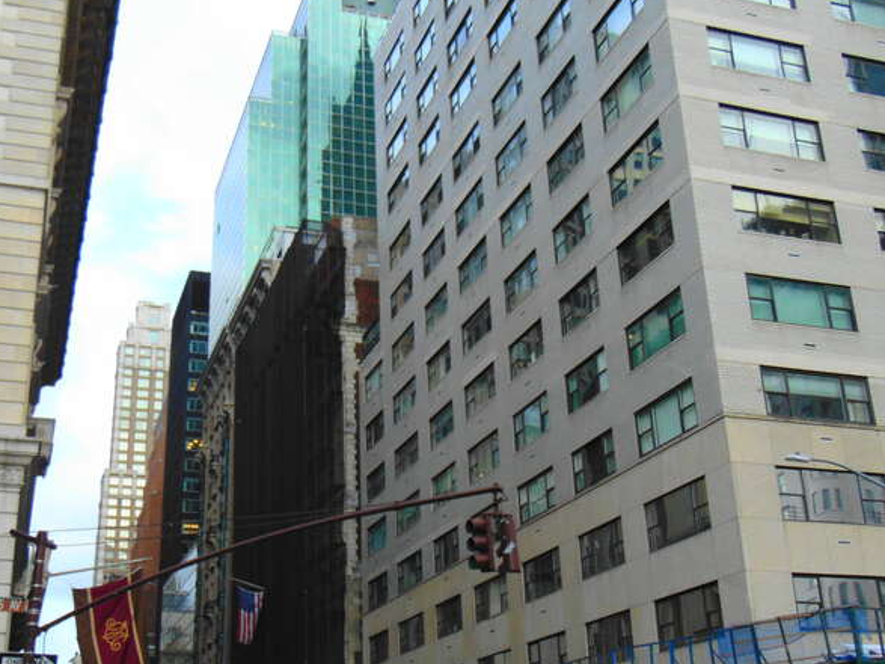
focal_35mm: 45
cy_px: 361
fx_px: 1150
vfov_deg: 32.2
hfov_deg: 42.0
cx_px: 380
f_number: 3.2
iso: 80
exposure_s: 1/125
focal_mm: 5.8
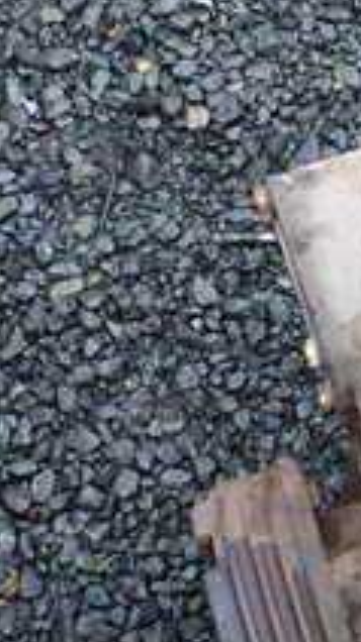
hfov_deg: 13.2
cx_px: 755
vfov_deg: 27.2
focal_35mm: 77
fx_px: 1312
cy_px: 173
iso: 100
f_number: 2.8
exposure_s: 1/250
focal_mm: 4.5
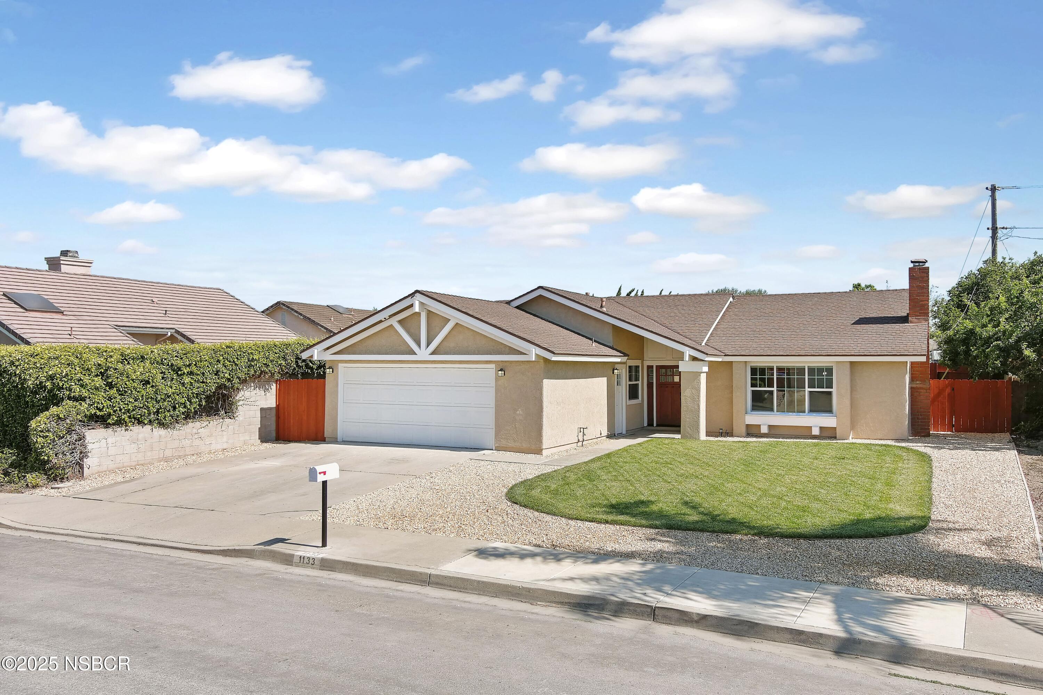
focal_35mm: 29
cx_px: 522
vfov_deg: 44.9
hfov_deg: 63.7
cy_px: 348
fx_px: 840
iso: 105
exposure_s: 1/3400
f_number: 2.8
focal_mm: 10.57
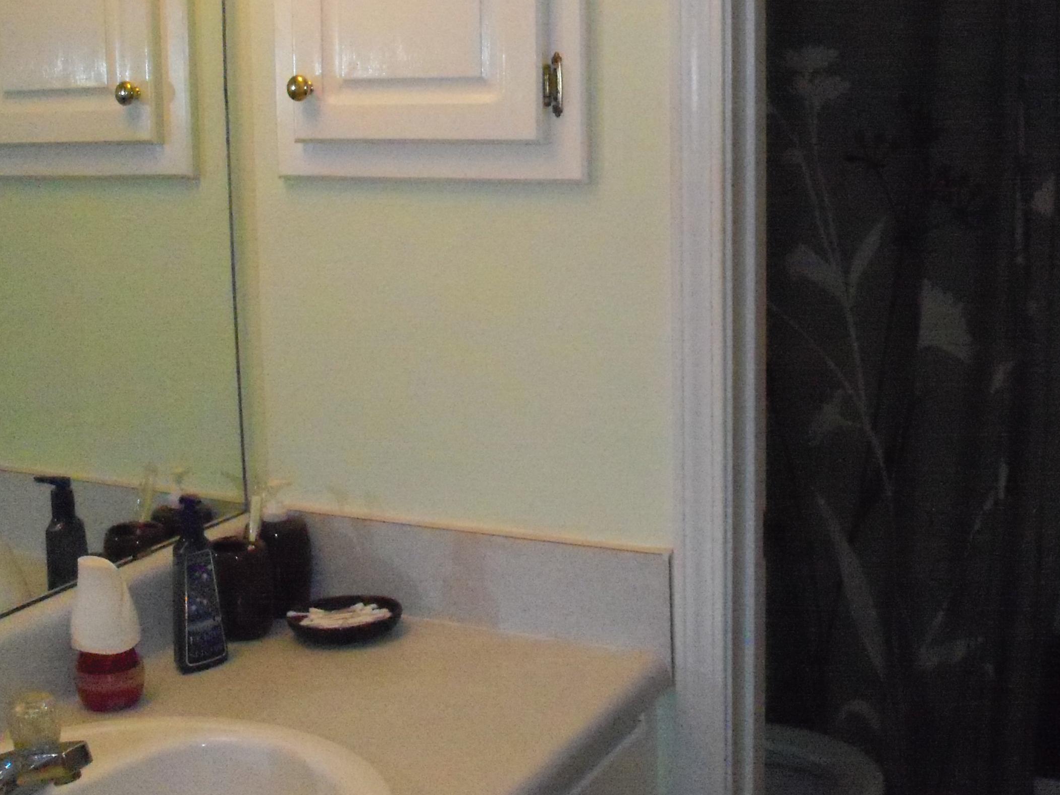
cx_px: 627
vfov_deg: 29.0
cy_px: 283
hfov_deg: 38.1
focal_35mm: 50
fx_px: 1531
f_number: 3
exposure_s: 1/500
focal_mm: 6.3
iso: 800
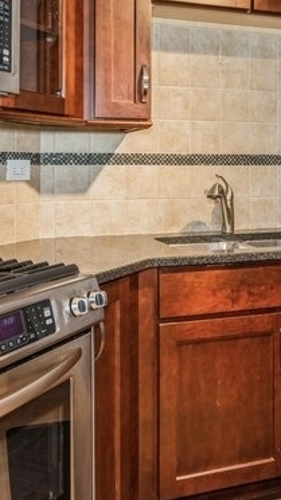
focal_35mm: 43
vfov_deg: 46.4
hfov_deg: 27.6
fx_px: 570
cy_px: 157
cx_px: 182
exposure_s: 1/13
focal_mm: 17
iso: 400
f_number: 8
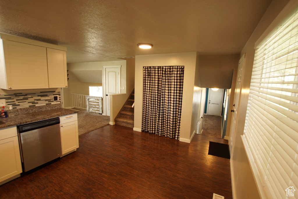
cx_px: 149
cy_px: 100
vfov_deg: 72.1
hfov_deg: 95.0
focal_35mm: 16
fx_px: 137
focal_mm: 11
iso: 100
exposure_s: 1/6
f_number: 4
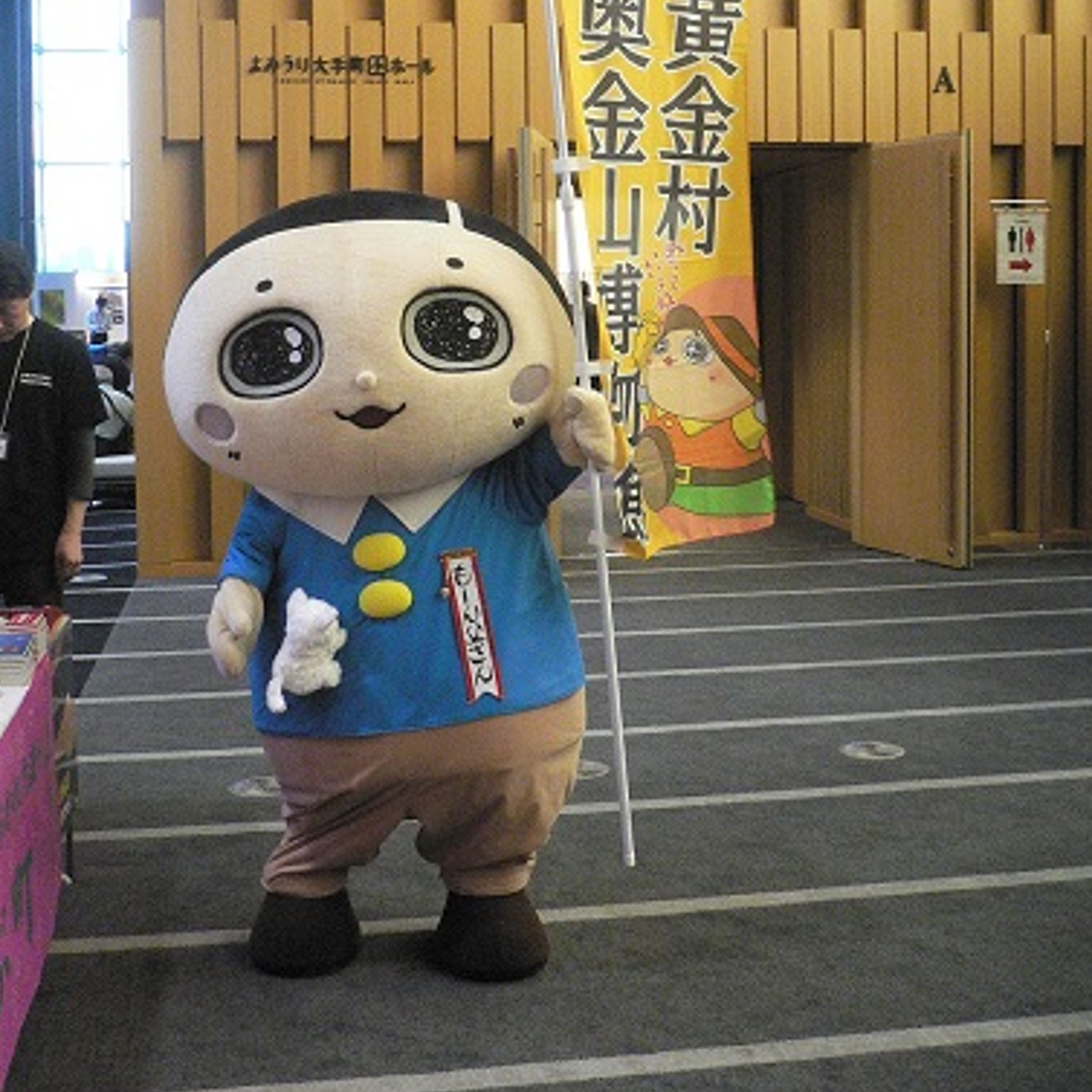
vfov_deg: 39.5
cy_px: 362
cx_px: 542
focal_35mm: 42
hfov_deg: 40.0
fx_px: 1499
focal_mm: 5.8
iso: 400
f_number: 2.8
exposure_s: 1/20
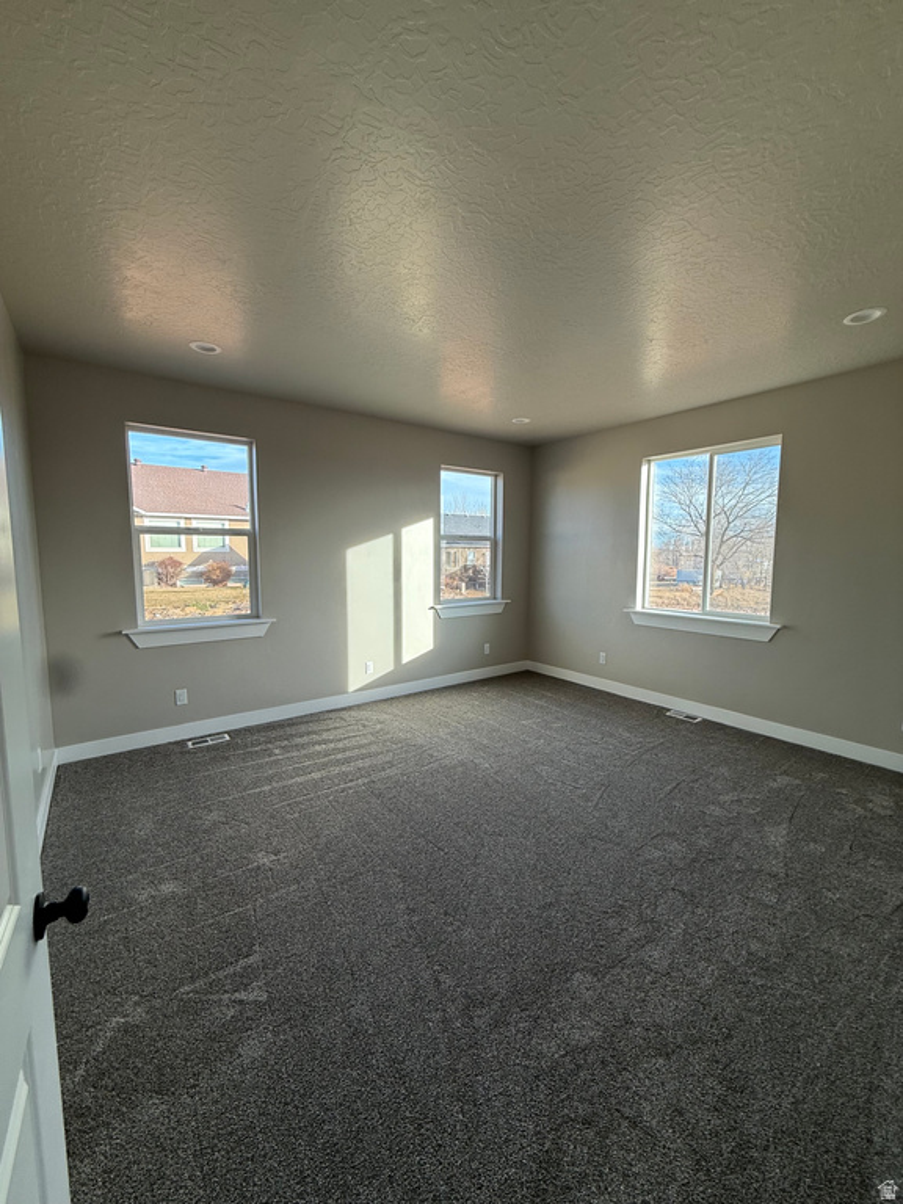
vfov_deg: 102.1
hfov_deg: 85.7
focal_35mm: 14
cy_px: 602
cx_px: 452
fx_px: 487
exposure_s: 1/188
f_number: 2.2
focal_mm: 2.22
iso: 64
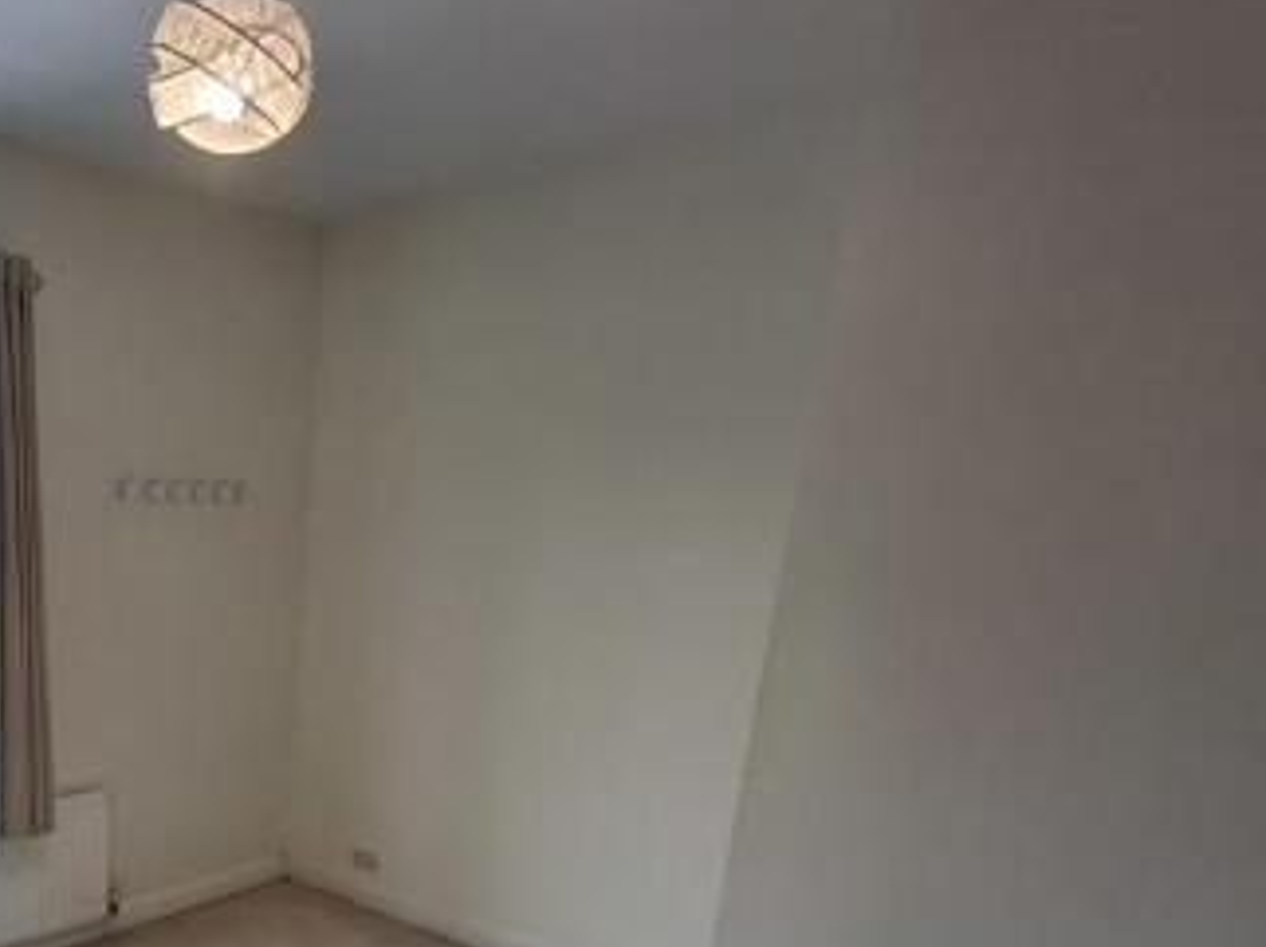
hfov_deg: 55.3
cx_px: 179
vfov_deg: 44.3
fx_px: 1060
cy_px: 835
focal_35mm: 29
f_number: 2.2
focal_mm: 1.64
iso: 64
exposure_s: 1/50
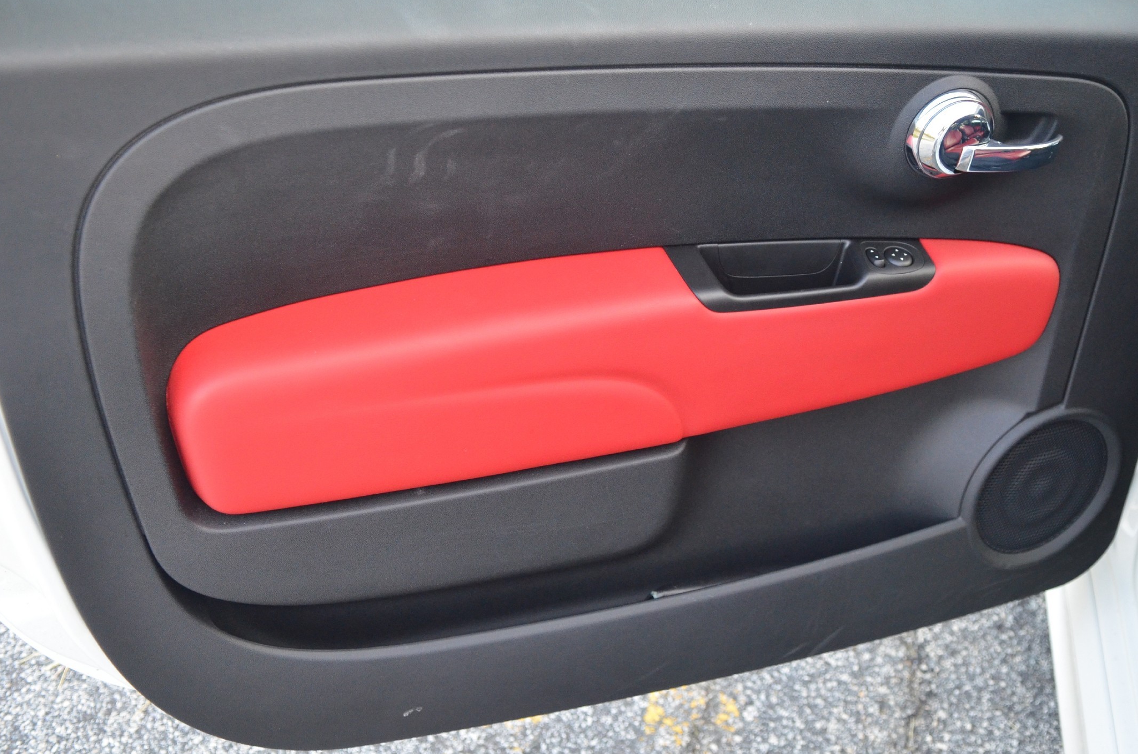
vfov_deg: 32.8
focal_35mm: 41
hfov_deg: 47.7
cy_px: 319
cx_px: 660
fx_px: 1281
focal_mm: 23
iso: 1600
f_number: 2.8
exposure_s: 1/100
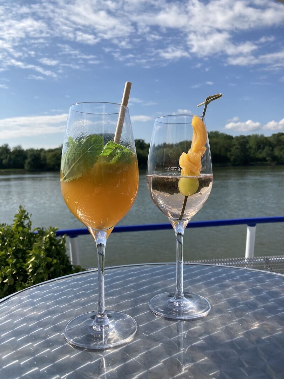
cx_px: 142
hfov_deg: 49.7
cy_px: 190
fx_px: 306
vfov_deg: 63.4
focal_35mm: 28
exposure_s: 1/3247
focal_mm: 3.99
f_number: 1.8
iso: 20
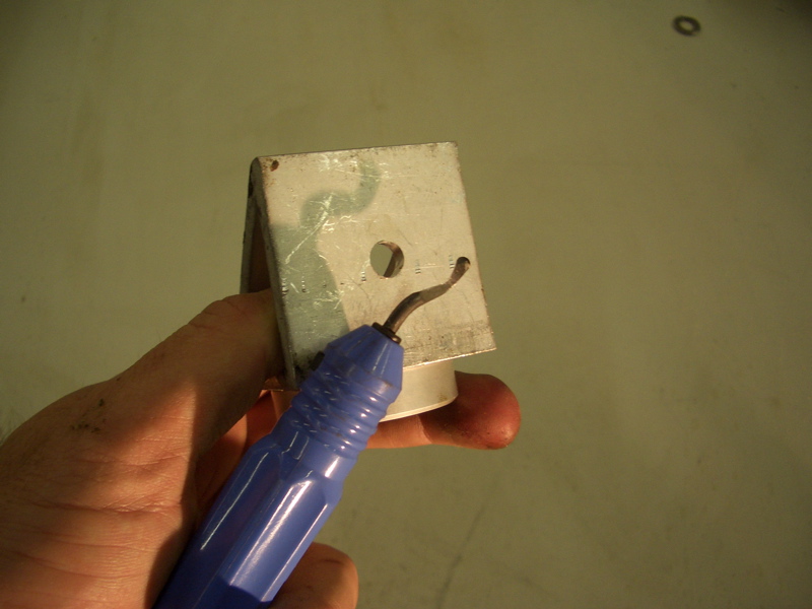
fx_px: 821
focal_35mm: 35
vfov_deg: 40.7
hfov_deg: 52.6
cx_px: 406
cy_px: 304
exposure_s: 1/60
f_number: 2.6
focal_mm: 5.8
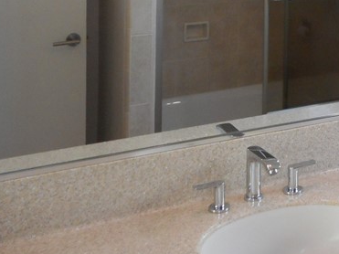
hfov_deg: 26.0
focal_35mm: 69
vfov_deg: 19.4
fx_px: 676
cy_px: -89
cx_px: 372
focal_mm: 4.5
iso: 180
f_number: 3.7
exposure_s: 1/30
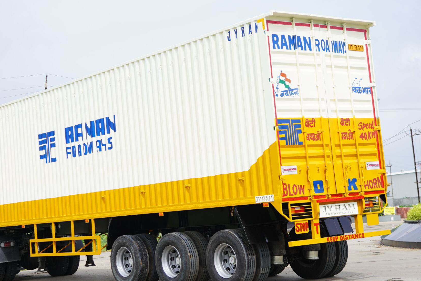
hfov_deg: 30.0
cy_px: 123
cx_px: 187
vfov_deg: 20.3
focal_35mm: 67
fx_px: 784
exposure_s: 1/1000
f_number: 4
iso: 125
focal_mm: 43
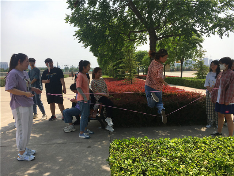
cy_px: 88
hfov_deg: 61.7
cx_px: 117
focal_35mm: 29
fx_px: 196
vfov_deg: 48.2
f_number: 2.2
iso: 25
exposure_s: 1/1748
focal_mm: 4.15
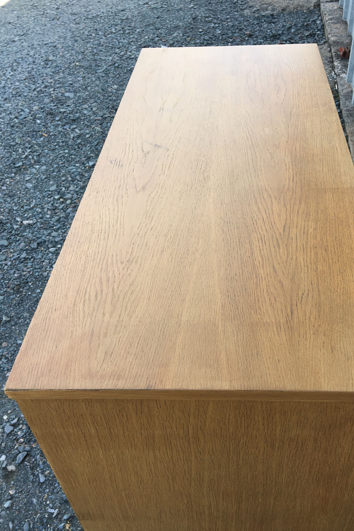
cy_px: 262
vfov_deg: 55.8
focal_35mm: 34
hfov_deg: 38.7
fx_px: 501
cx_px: 220
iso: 25
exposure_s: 1/381
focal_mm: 4.15
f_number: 2.2
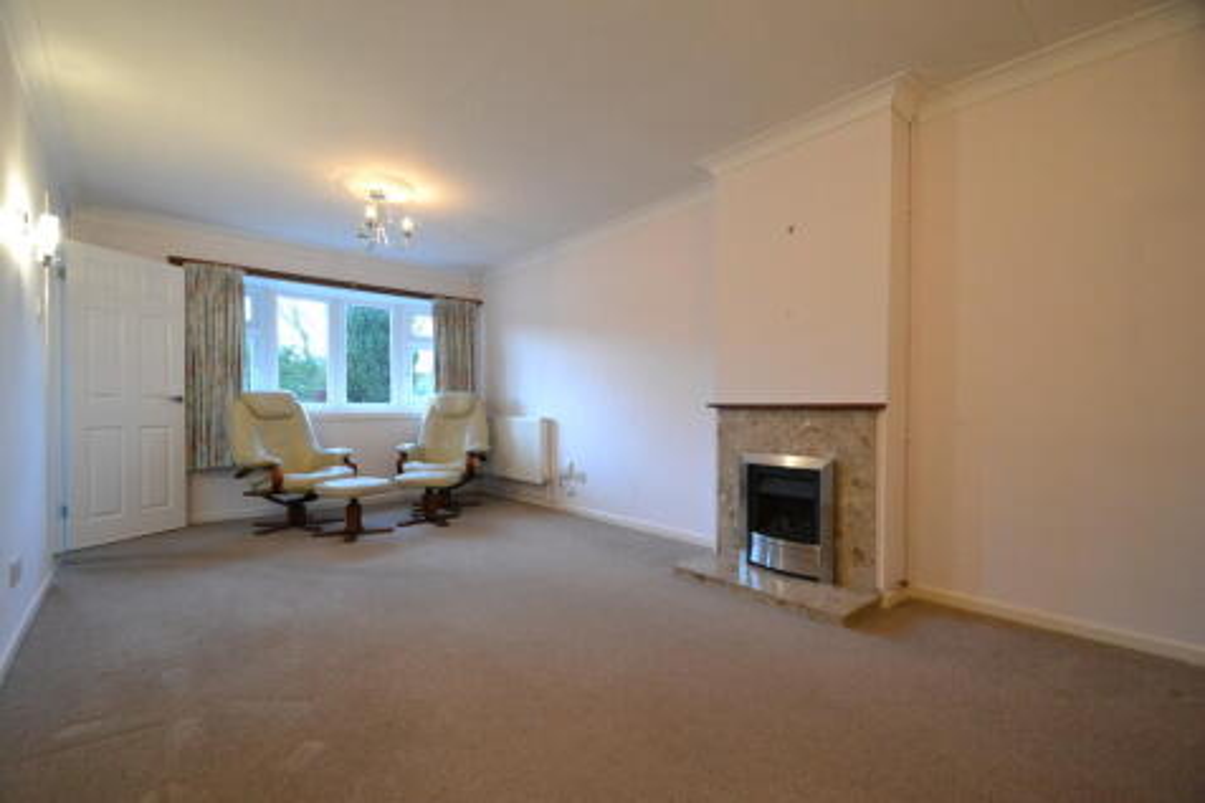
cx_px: 602
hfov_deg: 100.4
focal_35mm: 15
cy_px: 402
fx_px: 502
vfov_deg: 77.3
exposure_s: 1/60
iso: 2200
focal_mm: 10
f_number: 3.5
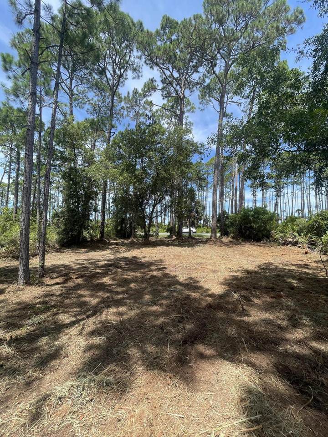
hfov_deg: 89.9
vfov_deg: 106.2
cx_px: 164
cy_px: 218
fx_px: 164
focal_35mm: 13
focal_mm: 1.54
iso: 25
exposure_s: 1/396
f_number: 2.4
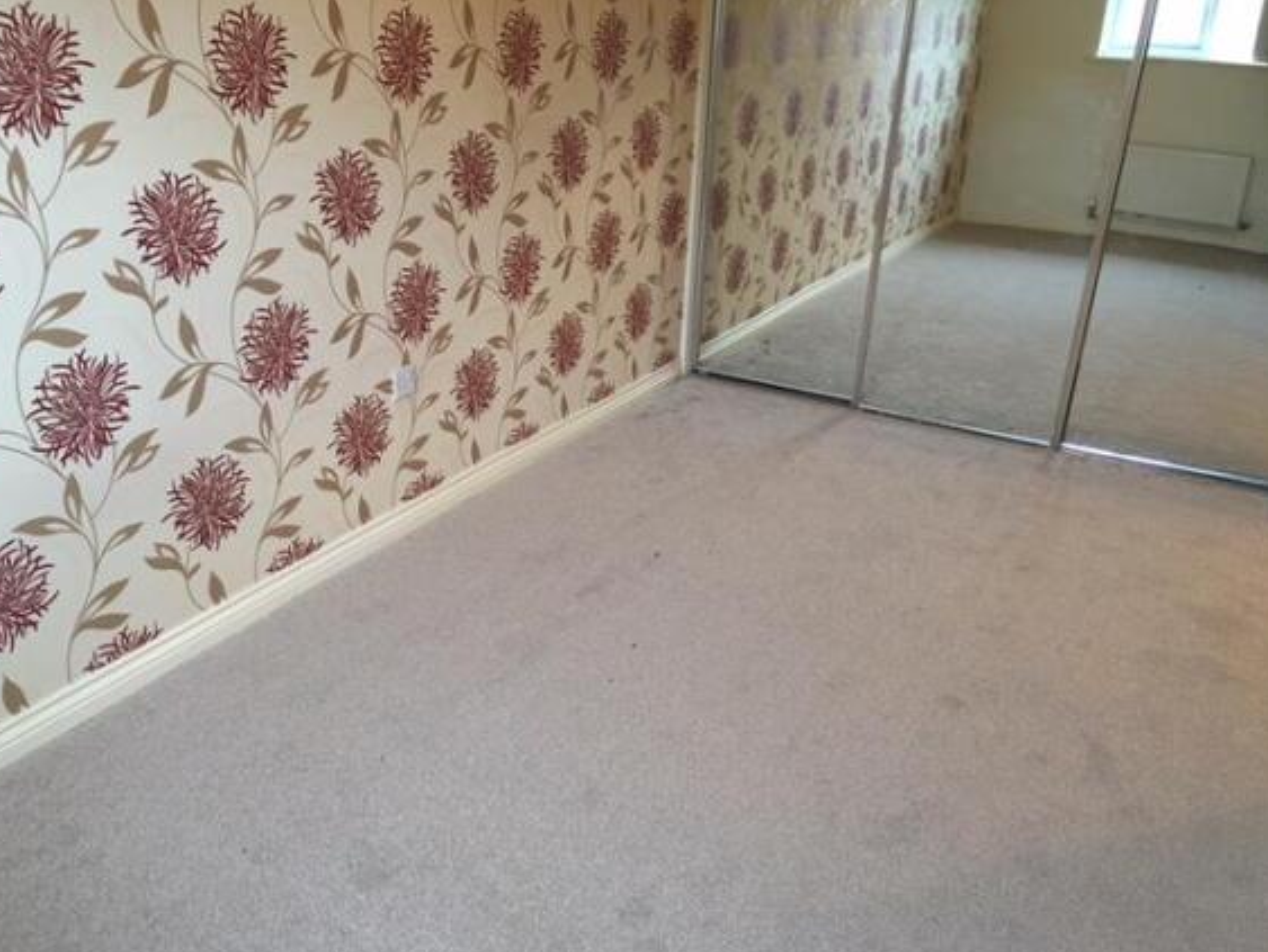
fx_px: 1100
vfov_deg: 46.8
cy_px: 487
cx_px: 623
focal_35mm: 30
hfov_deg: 59.9
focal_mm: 4.15
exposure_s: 1/17
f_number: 2.2
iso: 64
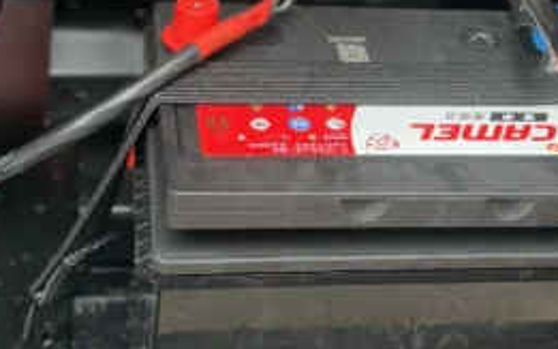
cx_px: 357
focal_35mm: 78
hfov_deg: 26.4
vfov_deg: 16.3
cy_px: -26
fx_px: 1186
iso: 320
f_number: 1.78
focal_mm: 6.76
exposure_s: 1/60
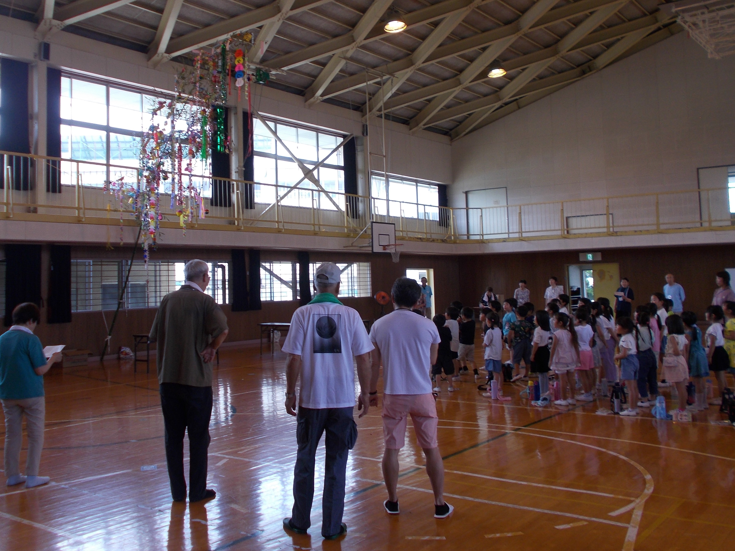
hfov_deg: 60.0
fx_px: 637
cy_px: 276
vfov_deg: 46.8
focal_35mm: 30
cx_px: 368
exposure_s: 1/80
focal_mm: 5.3
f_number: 3.4
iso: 80
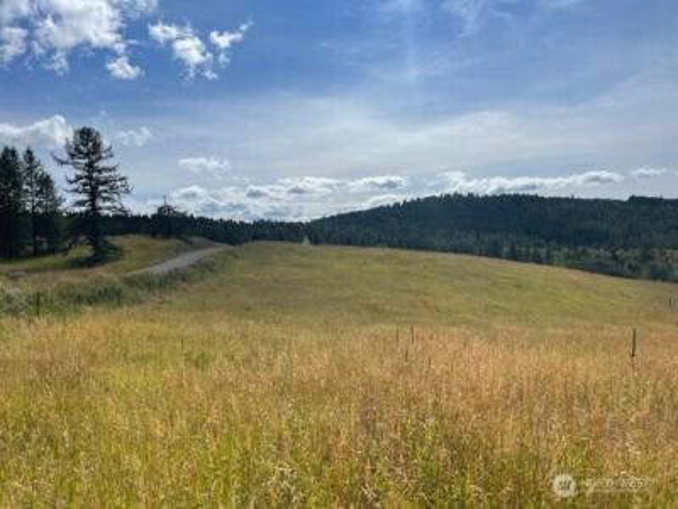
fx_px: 509
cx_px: 339
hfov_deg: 67.3
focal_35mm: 26
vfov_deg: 53.1
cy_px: 254
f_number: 1.6
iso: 32
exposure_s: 1/10989
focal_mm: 5.1
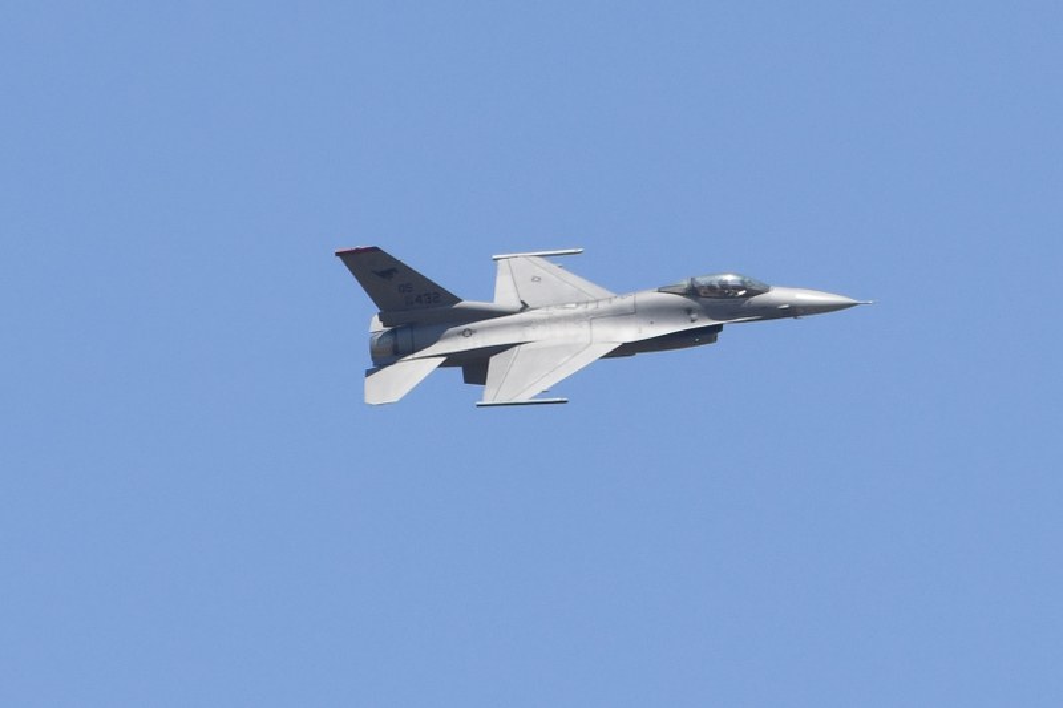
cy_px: 354
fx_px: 5904
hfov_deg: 10.3
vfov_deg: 6.9
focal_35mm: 200
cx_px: 532
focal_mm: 200
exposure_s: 1/2000
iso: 320
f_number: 7.1
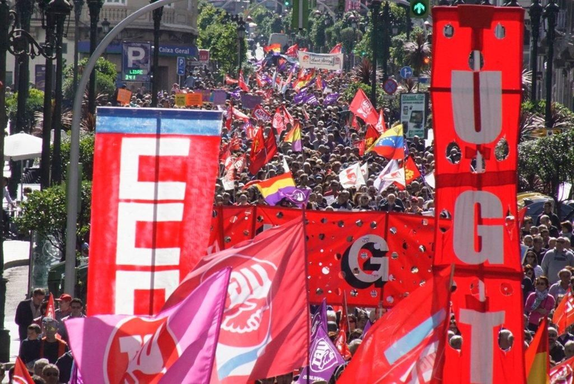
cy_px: 192
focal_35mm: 450
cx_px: 287
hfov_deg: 4.6
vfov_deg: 3.1
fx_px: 7179
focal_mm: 300
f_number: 29
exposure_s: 1/500
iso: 2500
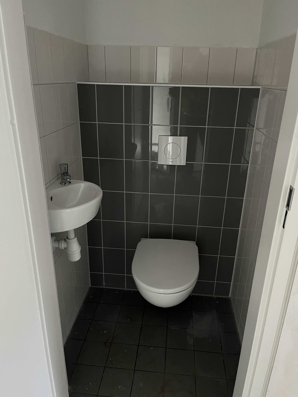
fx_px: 298
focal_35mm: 26
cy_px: 198
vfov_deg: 67.3
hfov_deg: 53.1
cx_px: 149
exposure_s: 1/30
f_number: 1.6
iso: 640
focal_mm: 5.1
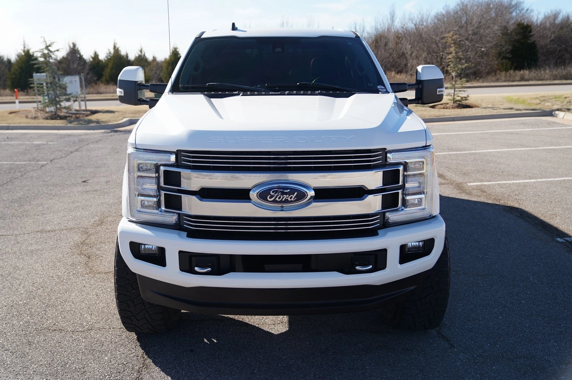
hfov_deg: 54.5
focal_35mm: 35
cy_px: 190
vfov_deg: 37.8
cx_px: 286
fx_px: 556
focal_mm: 35
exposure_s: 1/400
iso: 100
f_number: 2.8
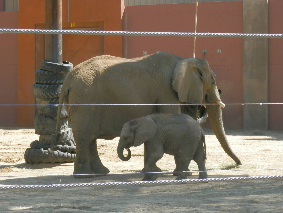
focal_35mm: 106
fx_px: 867
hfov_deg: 18.5
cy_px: 106
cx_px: 142
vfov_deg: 14.0
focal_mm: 19
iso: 250
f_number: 5
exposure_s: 1/500
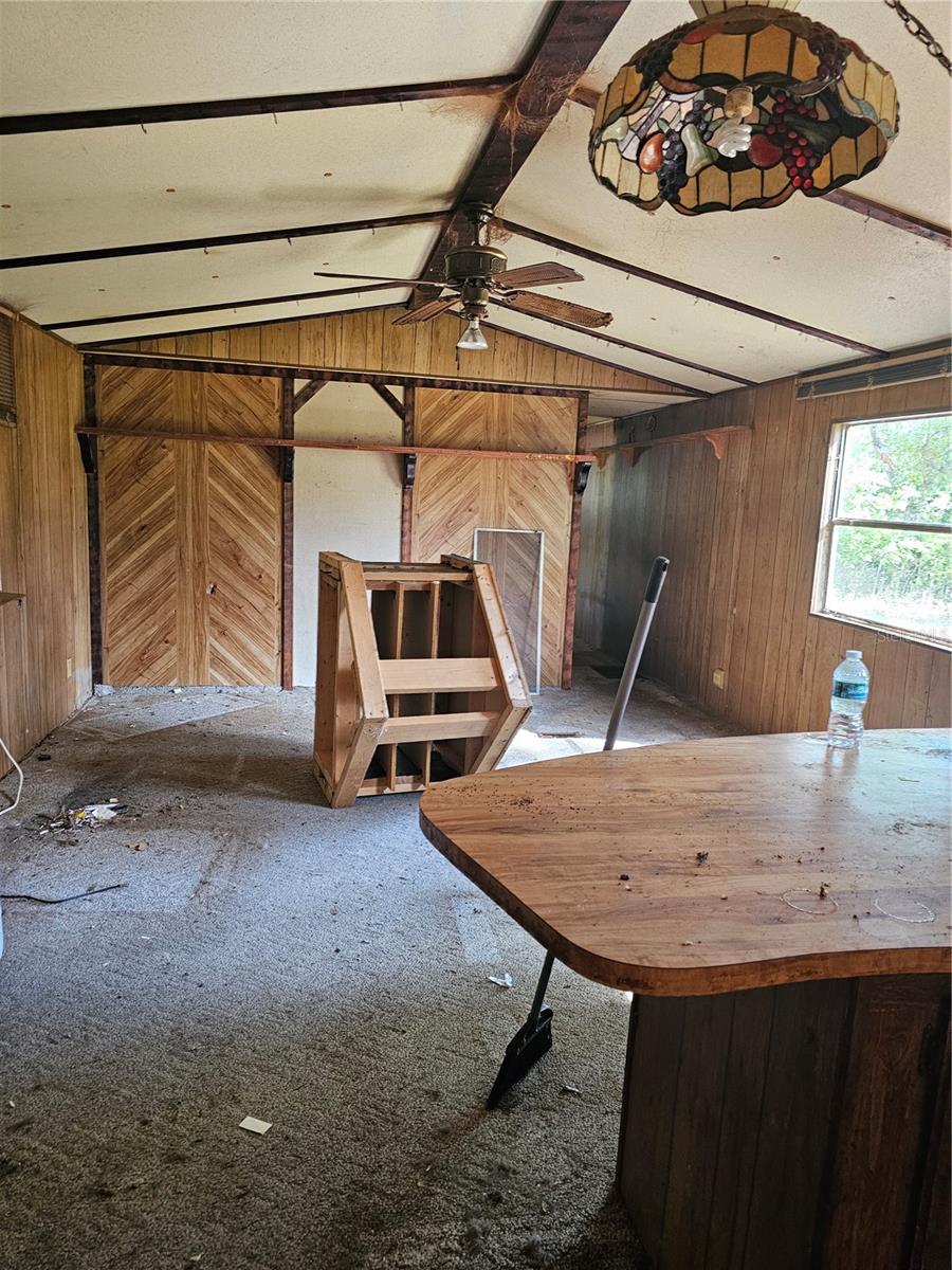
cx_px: 476
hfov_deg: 58.9
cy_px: 635
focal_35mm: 23
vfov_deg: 73.9
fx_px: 843
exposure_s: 1/120
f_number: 1.7
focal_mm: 6.3
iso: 640
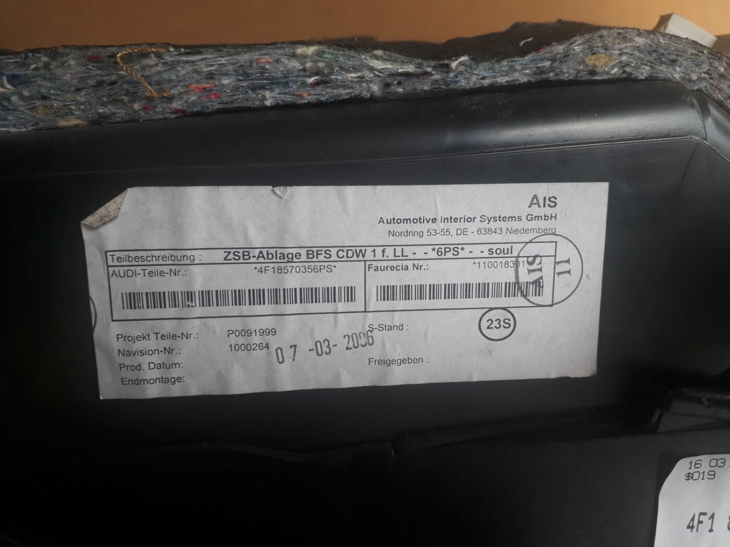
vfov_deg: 51.4
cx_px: 365
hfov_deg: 65.3
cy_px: 274
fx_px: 569
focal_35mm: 27
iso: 40
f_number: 1.9
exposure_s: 1/159
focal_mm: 3.6
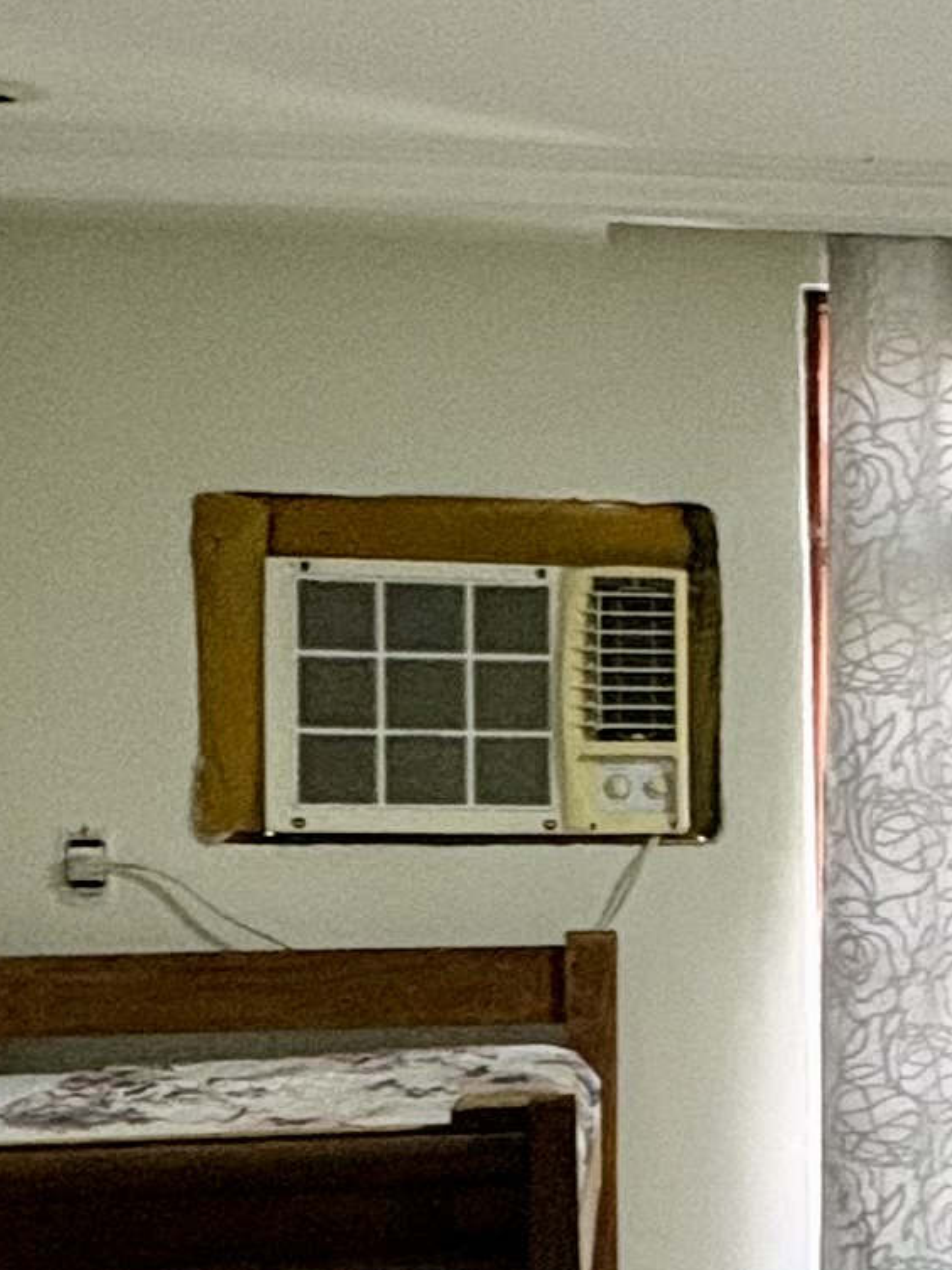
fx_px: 2753
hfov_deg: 18.1
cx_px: 1291
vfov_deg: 25.8
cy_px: 864
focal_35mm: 75
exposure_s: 1/60
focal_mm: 2.22
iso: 320
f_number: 2.2
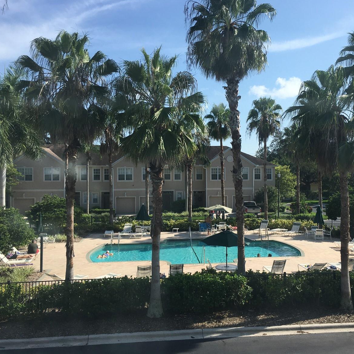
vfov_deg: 47.2
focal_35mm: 35
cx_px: 208
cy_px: 175
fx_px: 405
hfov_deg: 47.0
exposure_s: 1/1451
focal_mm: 4.15
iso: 25
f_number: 2.2
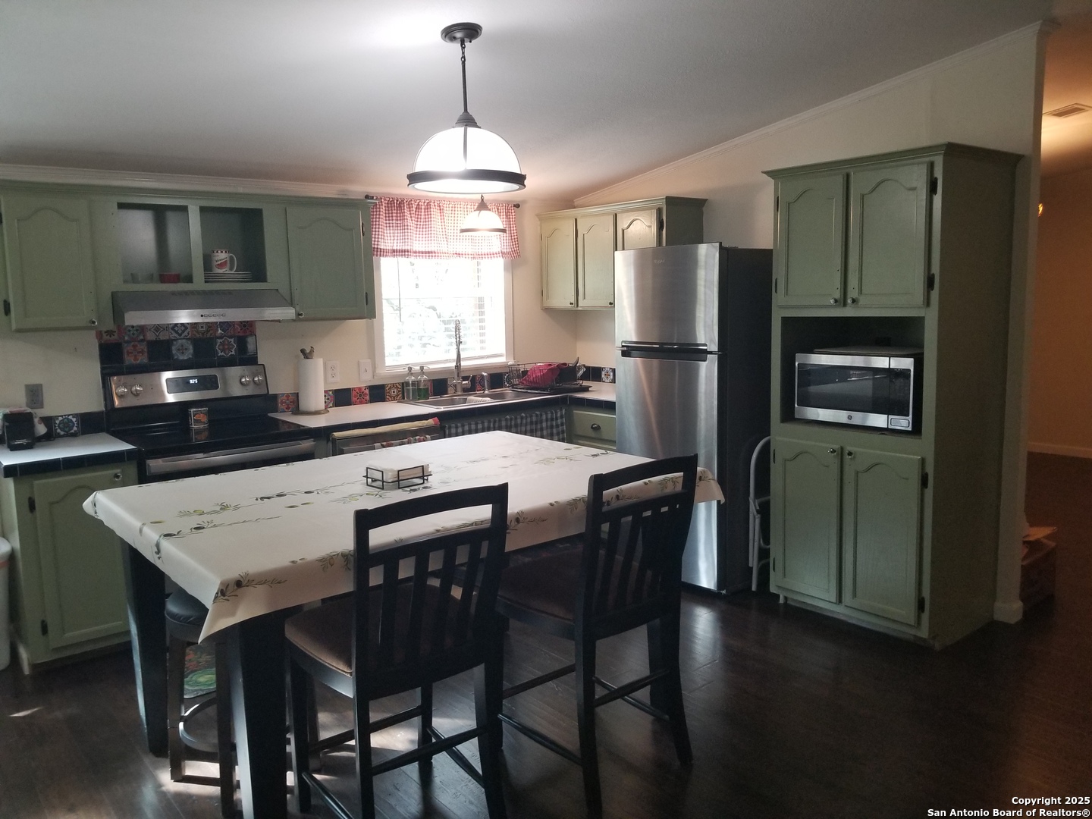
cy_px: 410
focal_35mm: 26
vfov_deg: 53.1
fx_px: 820
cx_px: 546
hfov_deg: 67.3
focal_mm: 4.25
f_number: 1.7
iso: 160
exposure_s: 1/40
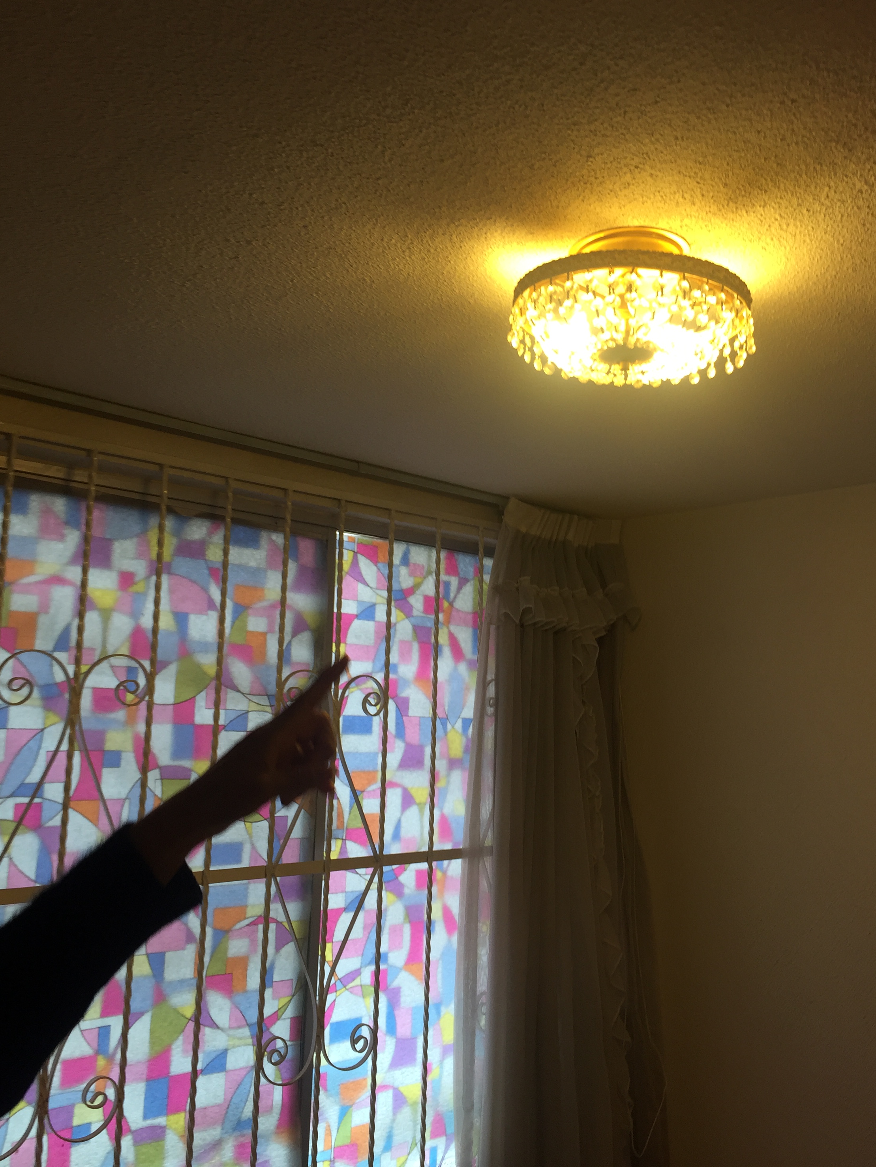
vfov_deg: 56.7
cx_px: 467
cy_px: 534
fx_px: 1080
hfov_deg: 44.1
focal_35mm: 32
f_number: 2.2
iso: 40
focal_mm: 4.15
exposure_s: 1/60
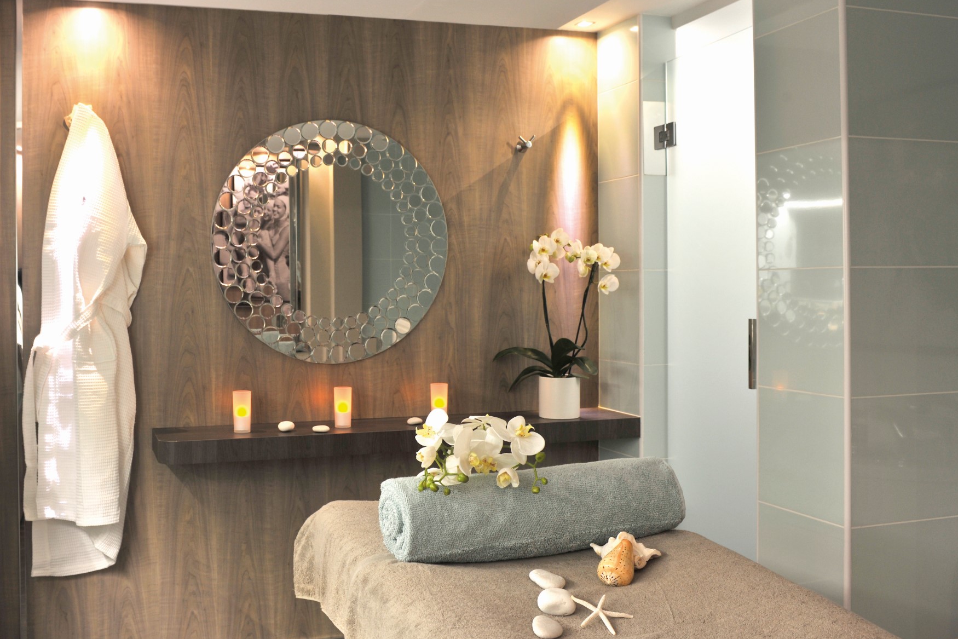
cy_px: 292
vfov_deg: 36.9
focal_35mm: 36
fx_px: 958
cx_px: 371
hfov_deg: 52.7
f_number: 8
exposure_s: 1/2
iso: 200
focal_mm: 28
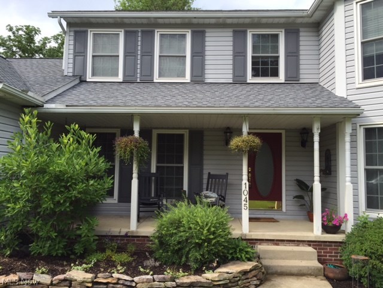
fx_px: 321
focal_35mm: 29
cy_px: 144
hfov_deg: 61.7
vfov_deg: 48.2
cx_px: 192
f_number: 2.2
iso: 32
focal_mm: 4.15
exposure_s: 1/482
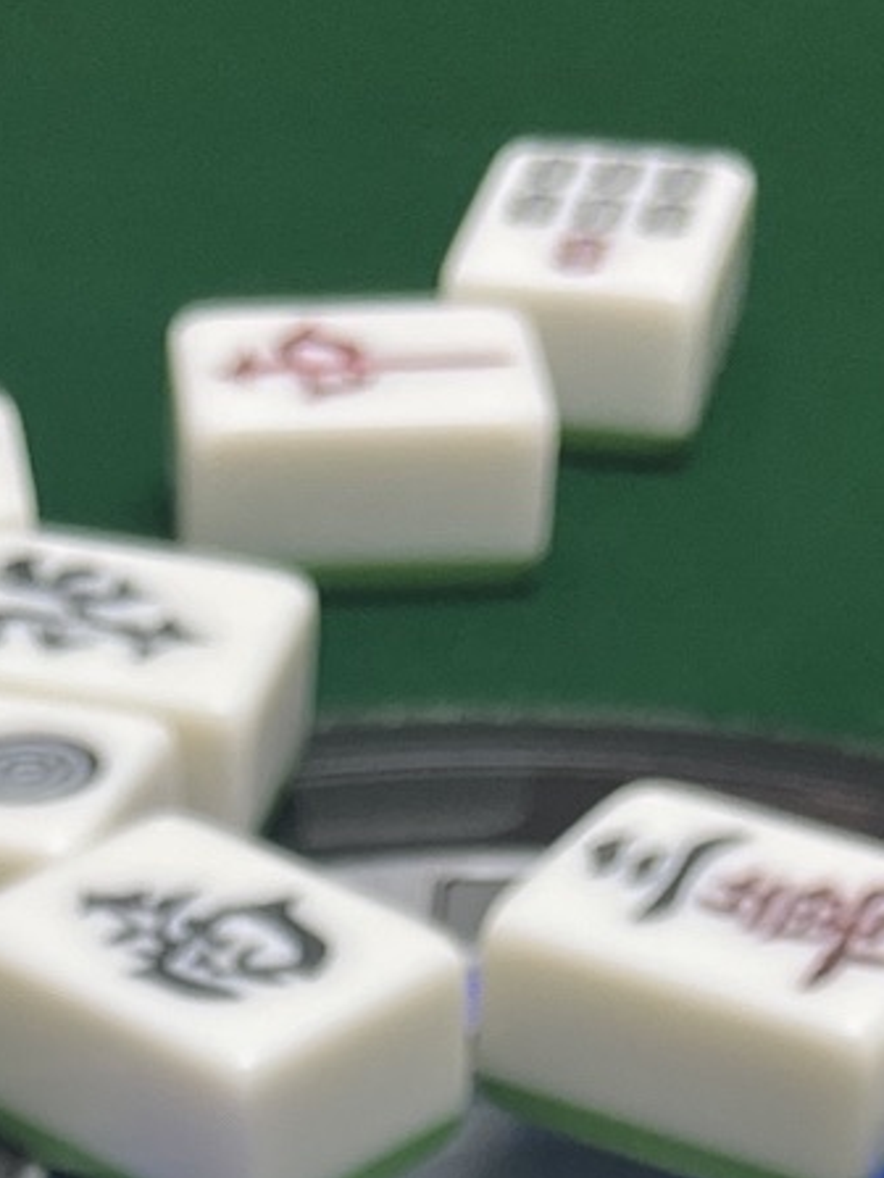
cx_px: 21
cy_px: 2267
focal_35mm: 116
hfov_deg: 12.6
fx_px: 3950
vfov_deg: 14.4
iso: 100
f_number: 1.6
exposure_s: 1/100
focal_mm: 5.1
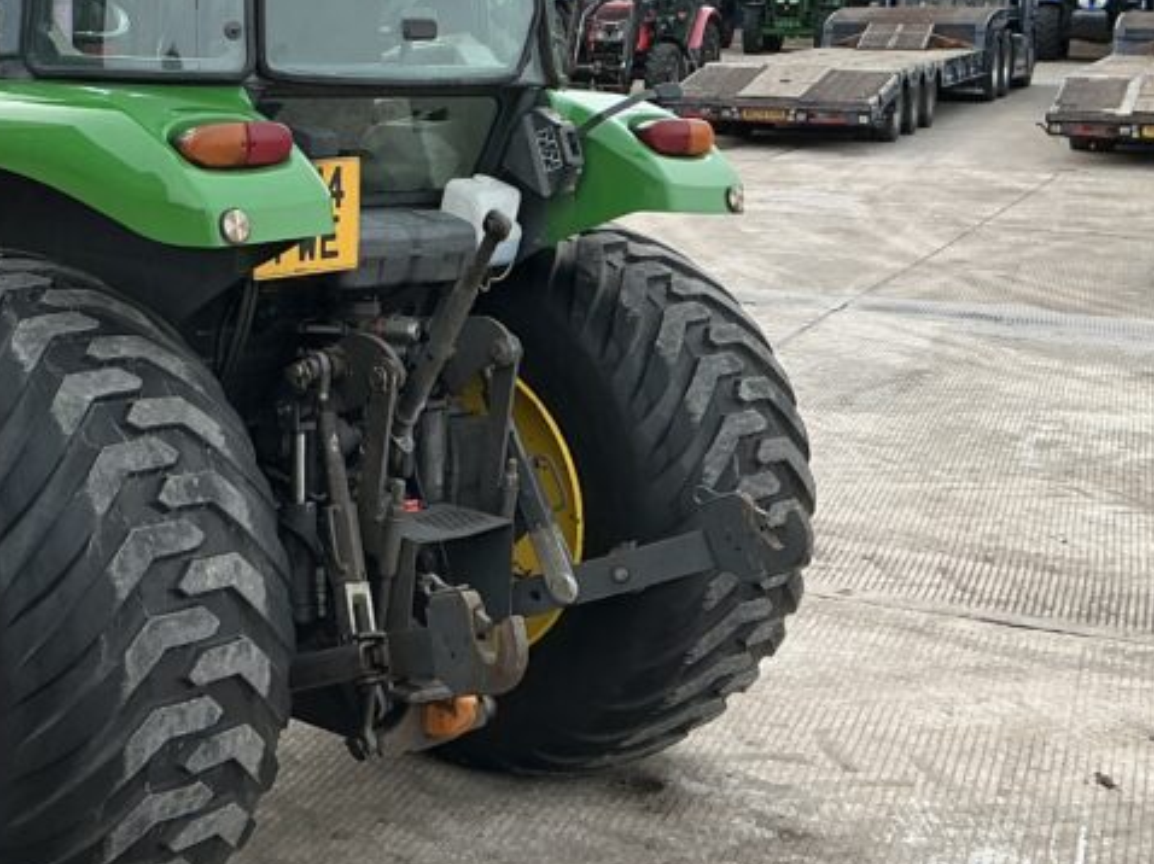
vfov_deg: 24.2
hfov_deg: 31.7
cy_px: 241
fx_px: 1999
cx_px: 316
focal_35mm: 60
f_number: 1.8
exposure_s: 1/473
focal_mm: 3
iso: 25
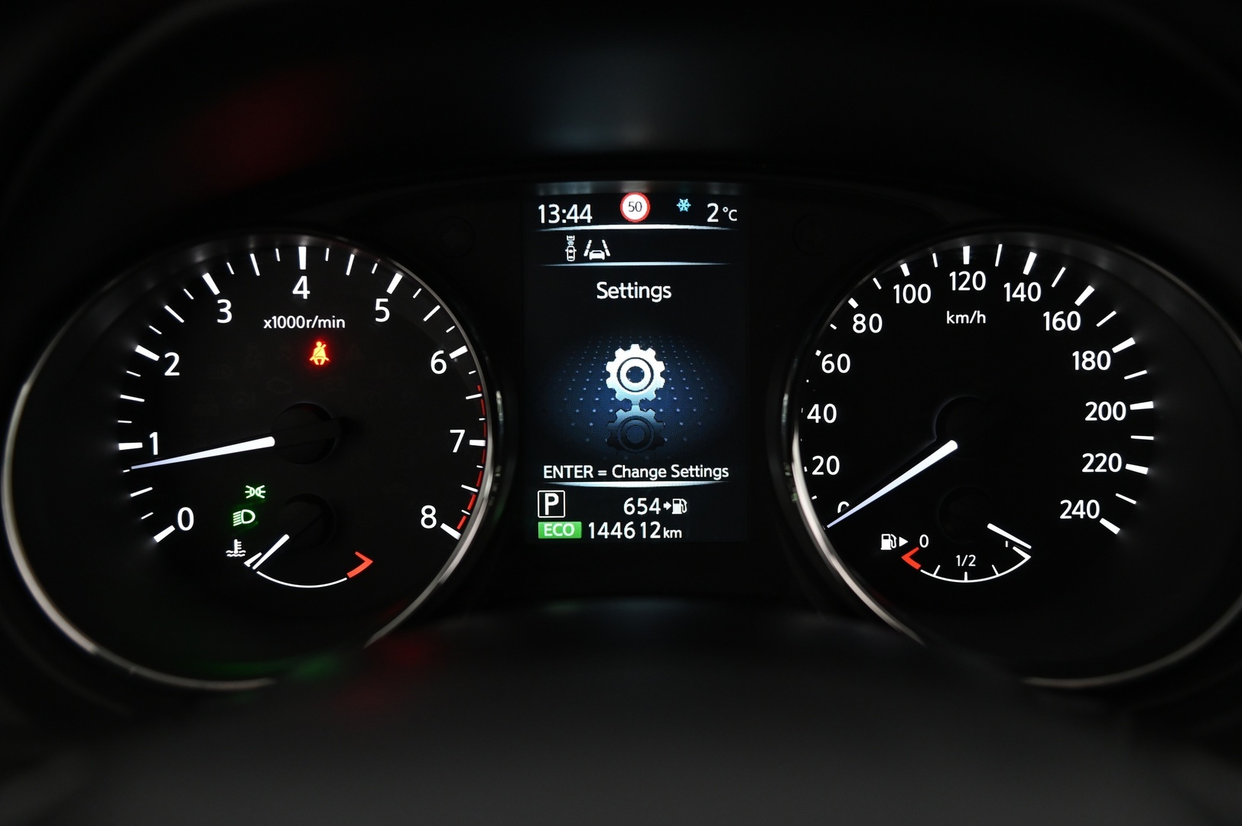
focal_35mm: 46
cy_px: 413
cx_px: 621
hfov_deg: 42.8
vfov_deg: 29.2
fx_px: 1586
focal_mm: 46
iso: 2000
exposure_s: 1/40
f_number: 4
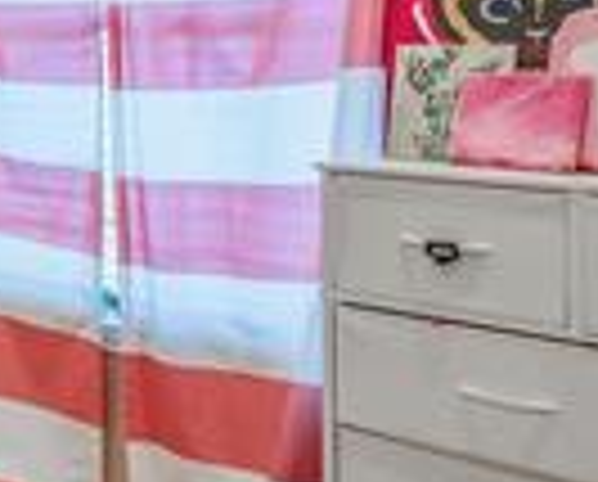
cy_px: 50
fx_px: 1117
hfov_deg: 18.6
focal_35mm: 63
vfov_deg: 23.7
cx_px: -611
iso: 800
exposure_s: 1/4
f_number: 8
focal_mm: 14
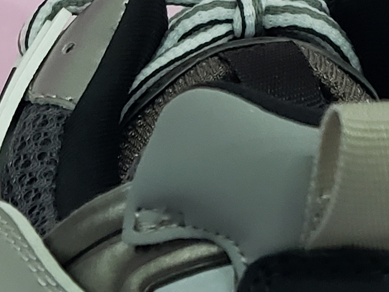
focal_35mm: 146
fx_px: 1641
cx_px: -58
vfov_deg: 9.9
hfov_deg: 13.2
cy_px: 427
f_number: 1.5
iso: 320
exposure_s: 1/100
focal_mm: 4.3
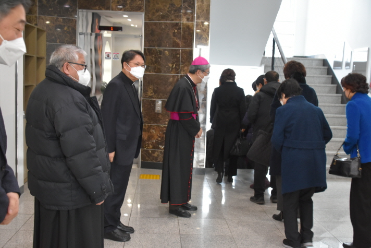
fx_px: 433
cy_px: 124
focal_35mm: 42
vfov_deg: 31.9
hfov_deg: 46.4
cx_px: 186
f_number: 4
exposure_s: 1/60
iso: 1600
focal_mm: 28
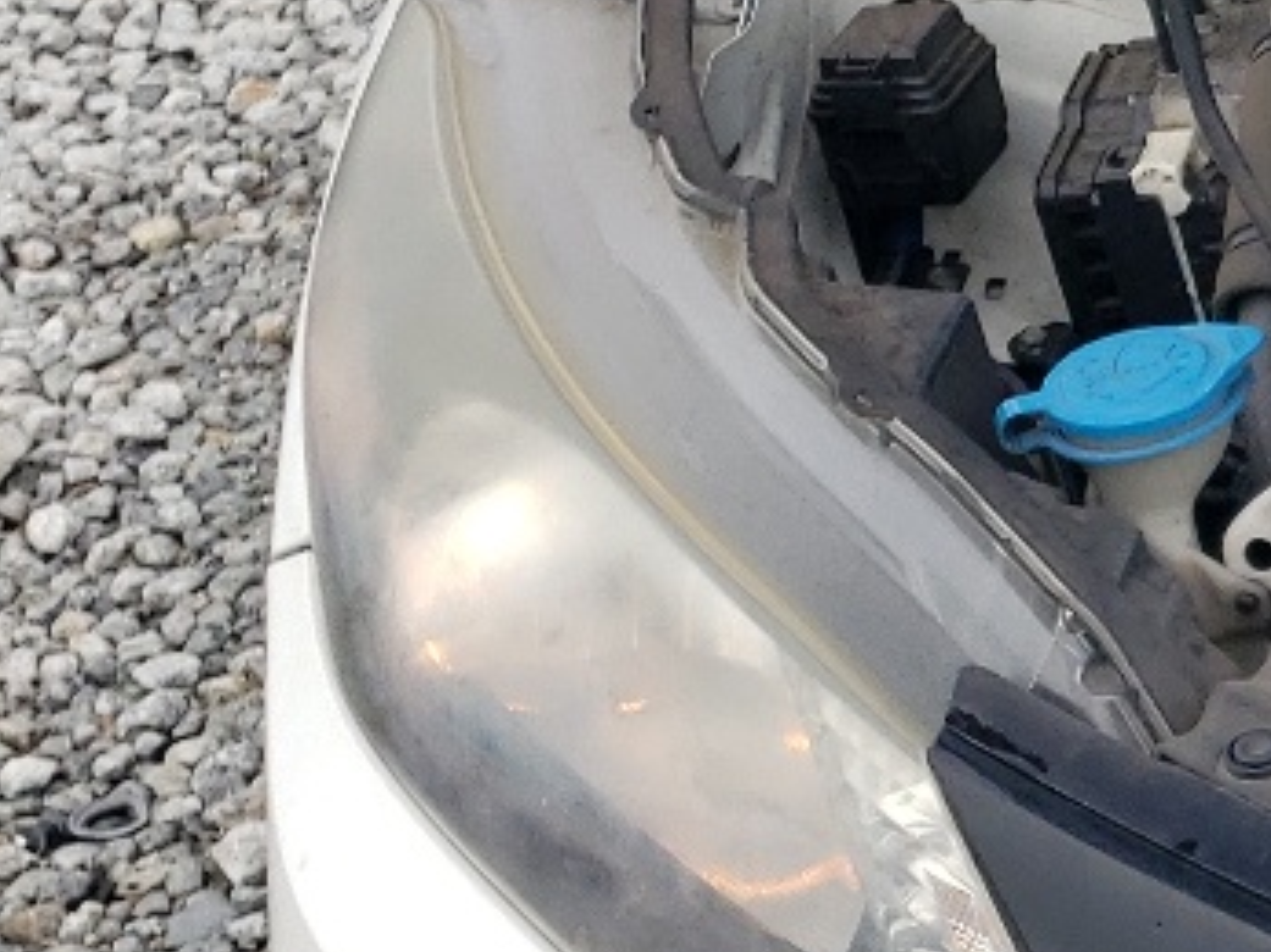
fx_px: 4405
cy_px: 919
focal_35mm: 120
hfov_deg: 13.7
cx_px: 2634
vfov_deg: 12.2
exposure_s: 1/1250
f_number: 1.5
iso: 50
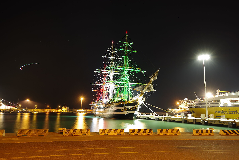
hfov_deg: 61.9
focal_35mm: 30
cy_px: 80
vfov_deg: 43.6
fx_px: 199
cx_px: 120
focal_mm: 30
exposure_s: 15.8
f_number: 5.6
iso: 100
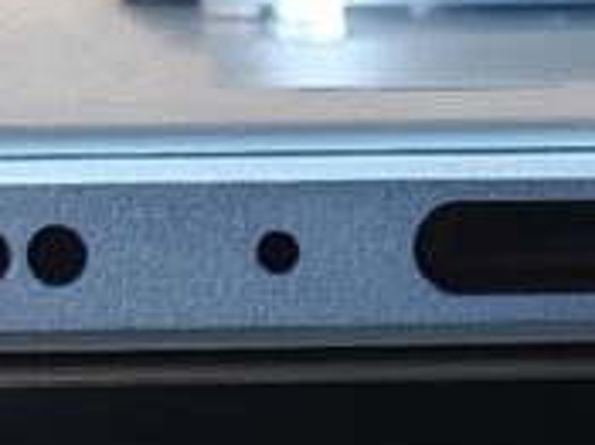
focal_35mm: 205
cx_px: 534
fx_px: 3521
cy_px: 292
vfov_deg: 7.2
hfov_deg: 9.6
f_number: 2
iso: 1000
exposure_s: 1/60
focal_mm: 2.3
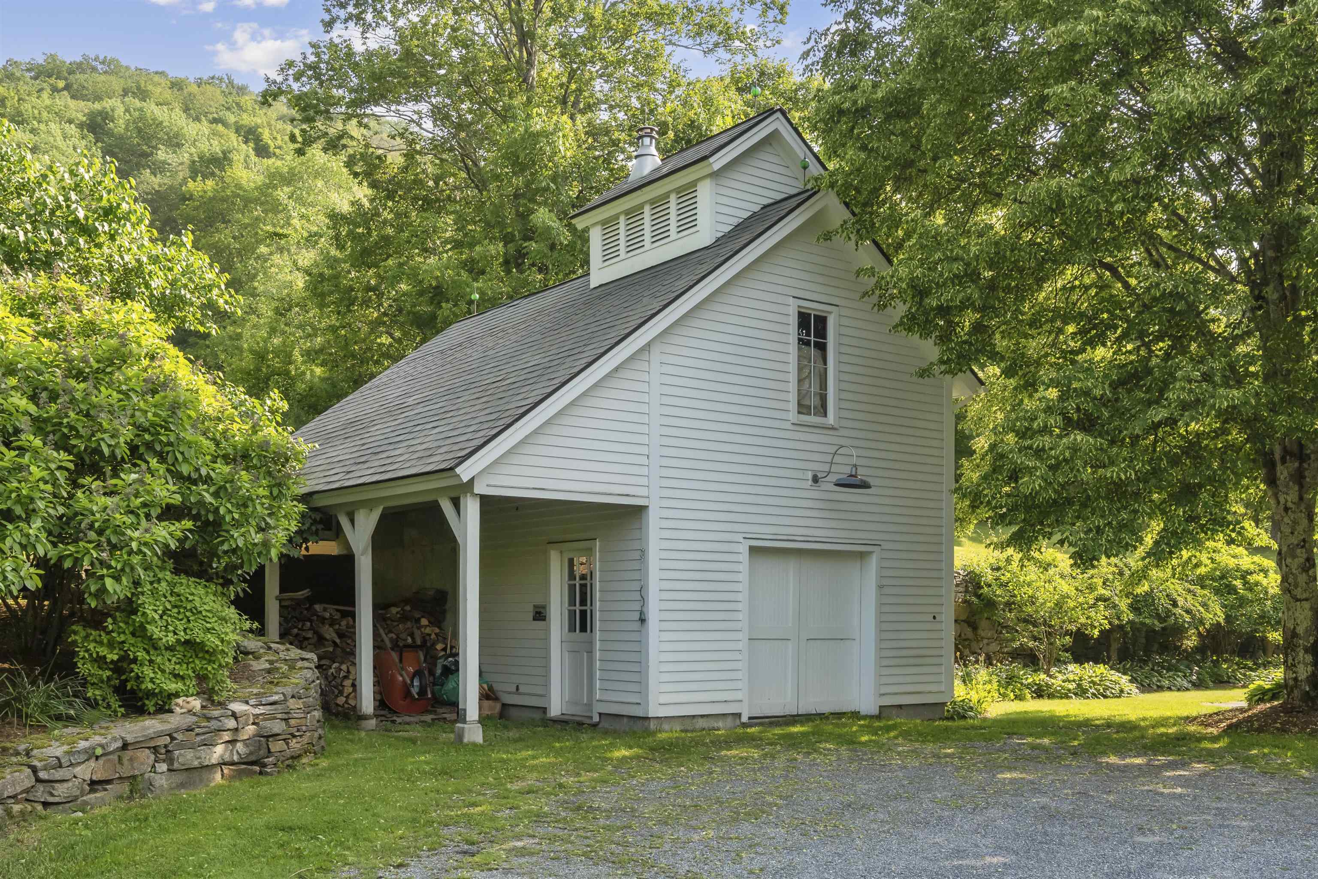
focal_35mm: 34
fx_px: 1245
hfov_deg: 55.8
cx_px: 659
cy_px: 440
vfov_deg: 38.9
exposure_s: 1/320
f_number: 8
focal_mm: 23
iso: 640
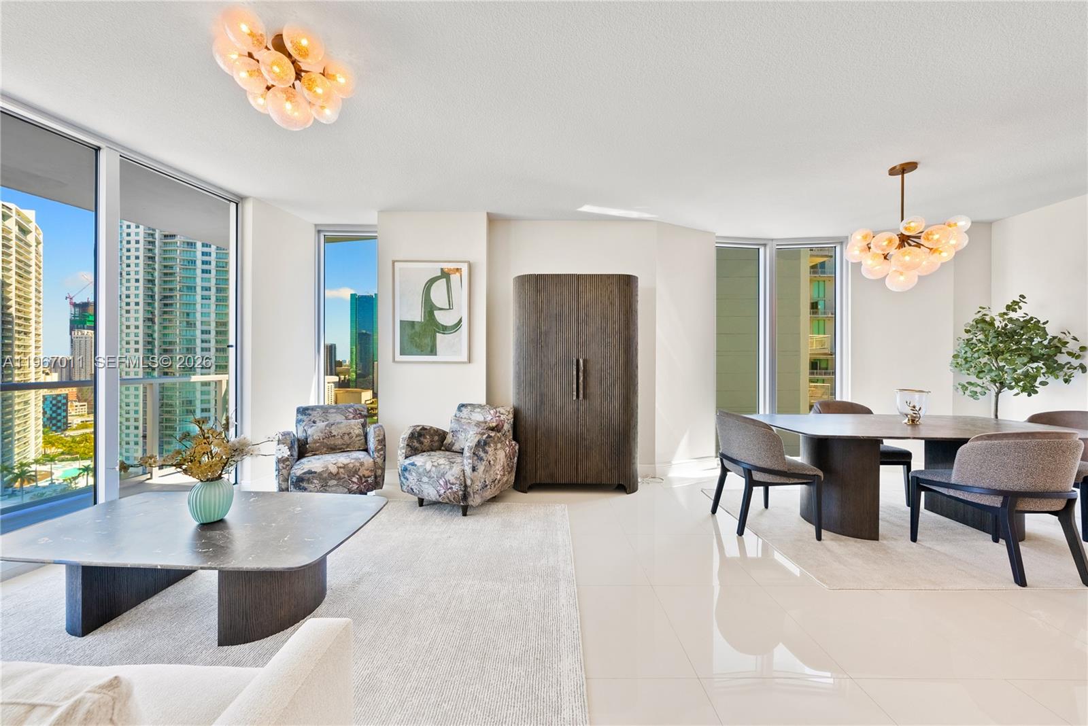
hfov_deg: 112.6
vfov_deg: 90.1
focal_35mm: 12
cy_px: 363
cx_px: 544
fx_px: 363
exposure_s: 1/20
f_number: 8
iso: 400
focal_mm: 12
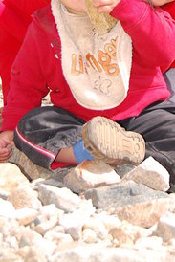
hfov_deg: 9.8
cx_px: 159
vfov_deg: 14.3
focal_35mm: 140
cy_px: -26
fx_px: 1019
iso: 400
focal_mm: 40
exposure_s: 1/500
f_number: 7.1
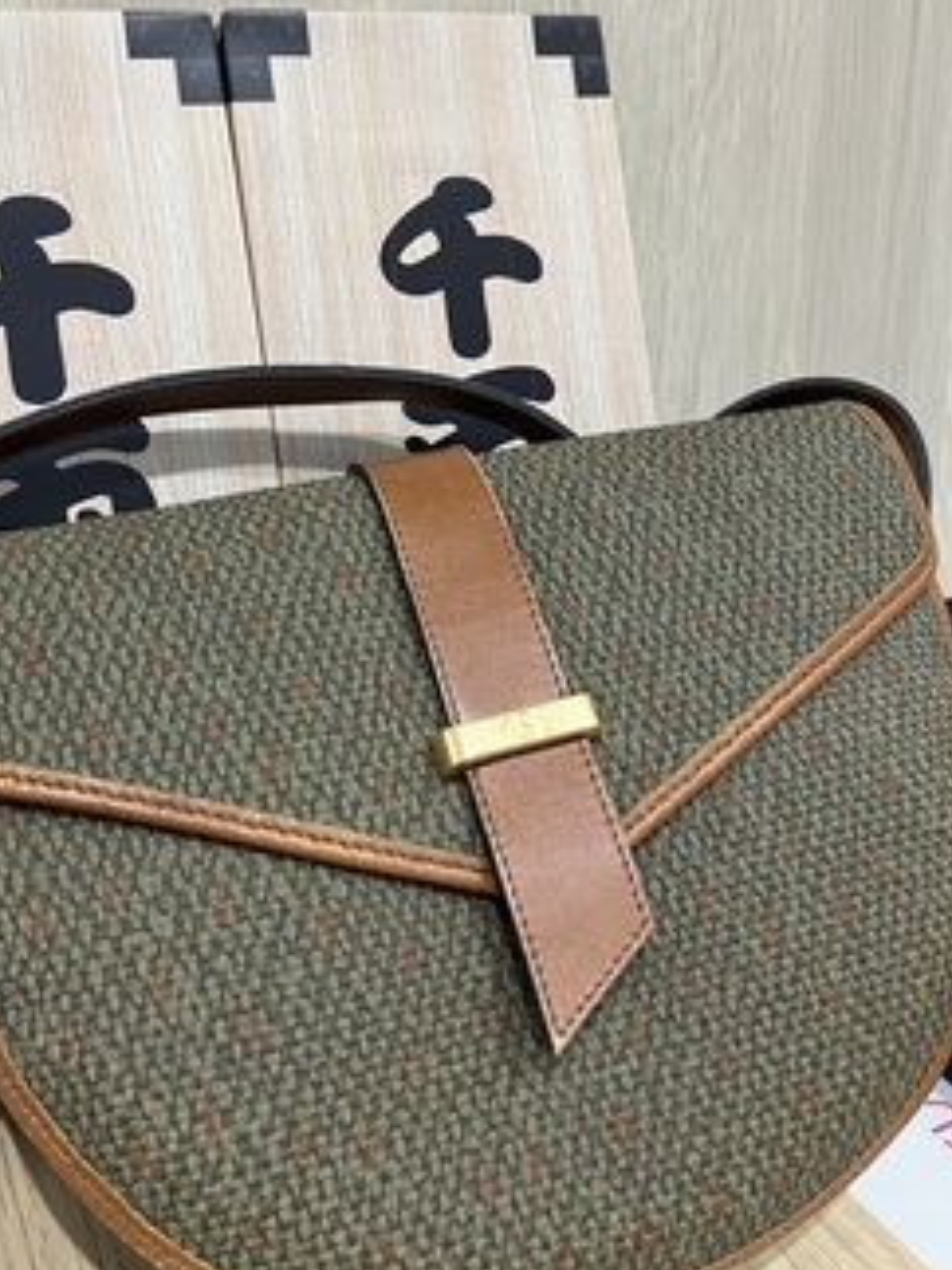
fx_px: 1358
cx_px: 401
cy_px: 446
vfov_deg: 49.5
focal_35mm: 37
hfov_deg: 38.5
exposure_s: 1/50
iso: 125
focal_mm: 3.99
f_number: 1.8
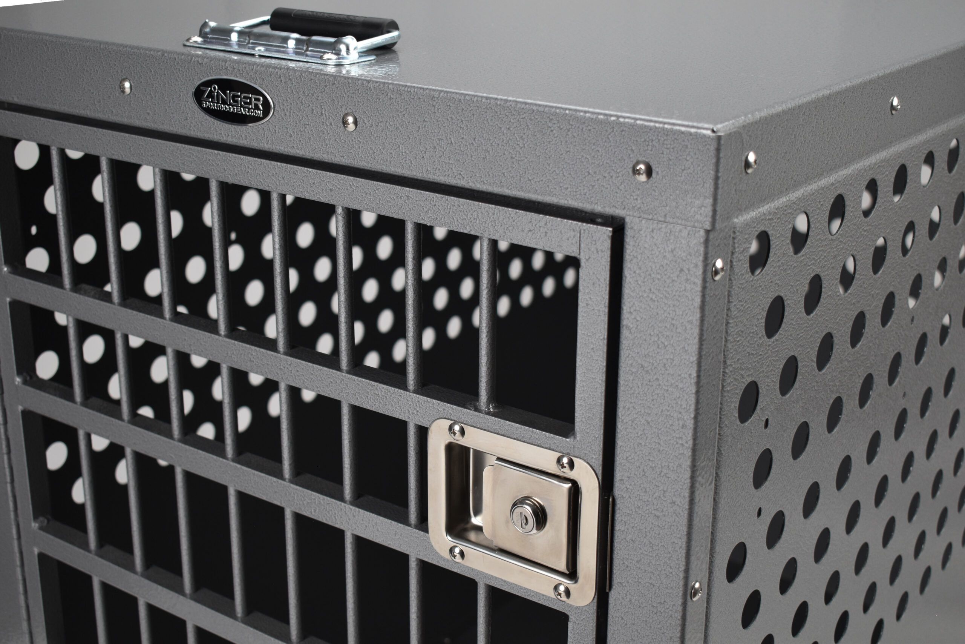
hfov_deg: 38.9
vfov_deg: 26.5
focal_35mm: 51
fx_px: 1367
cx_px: 482
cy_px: 322
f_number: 4.5
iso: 450
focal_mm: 34
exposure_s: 1/60
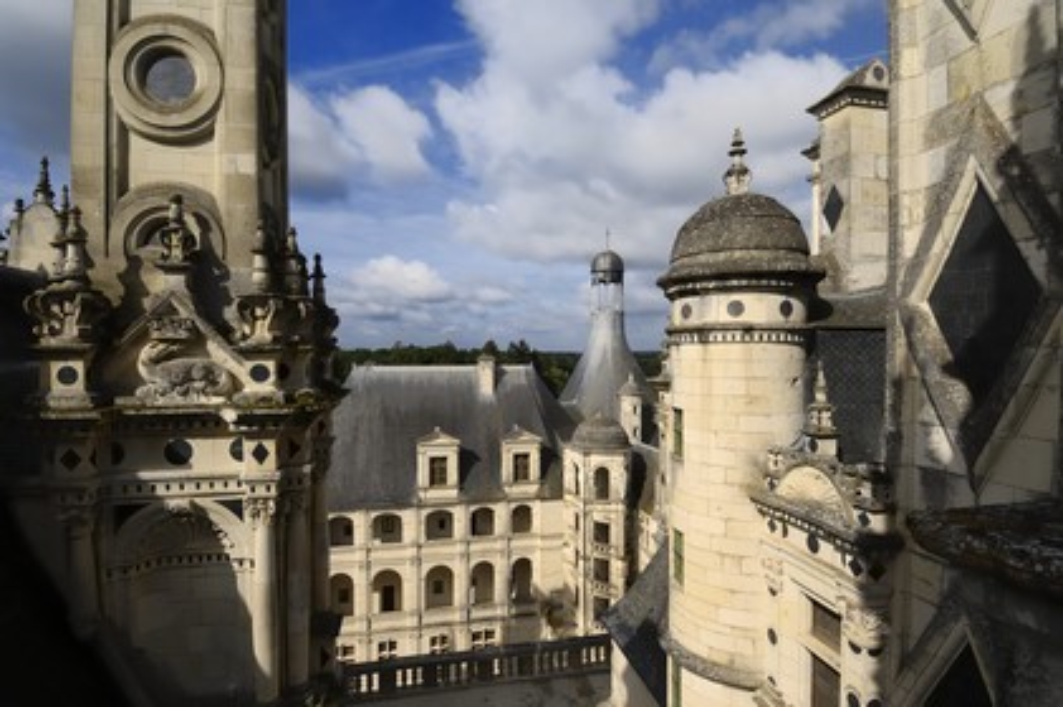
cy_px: 354
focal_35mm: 18
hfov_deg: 90.0
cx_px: 532
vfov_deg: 67.3
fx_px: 531
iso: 100
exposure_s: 1/160
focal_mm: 12
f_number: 12
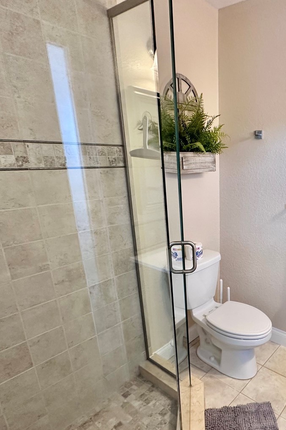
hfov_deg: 50.4
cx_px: 244
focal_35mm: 23
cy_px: 248
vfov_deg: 75.6
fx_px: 274
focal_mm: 2.22
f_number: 2.2
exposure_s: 1/60
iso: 250
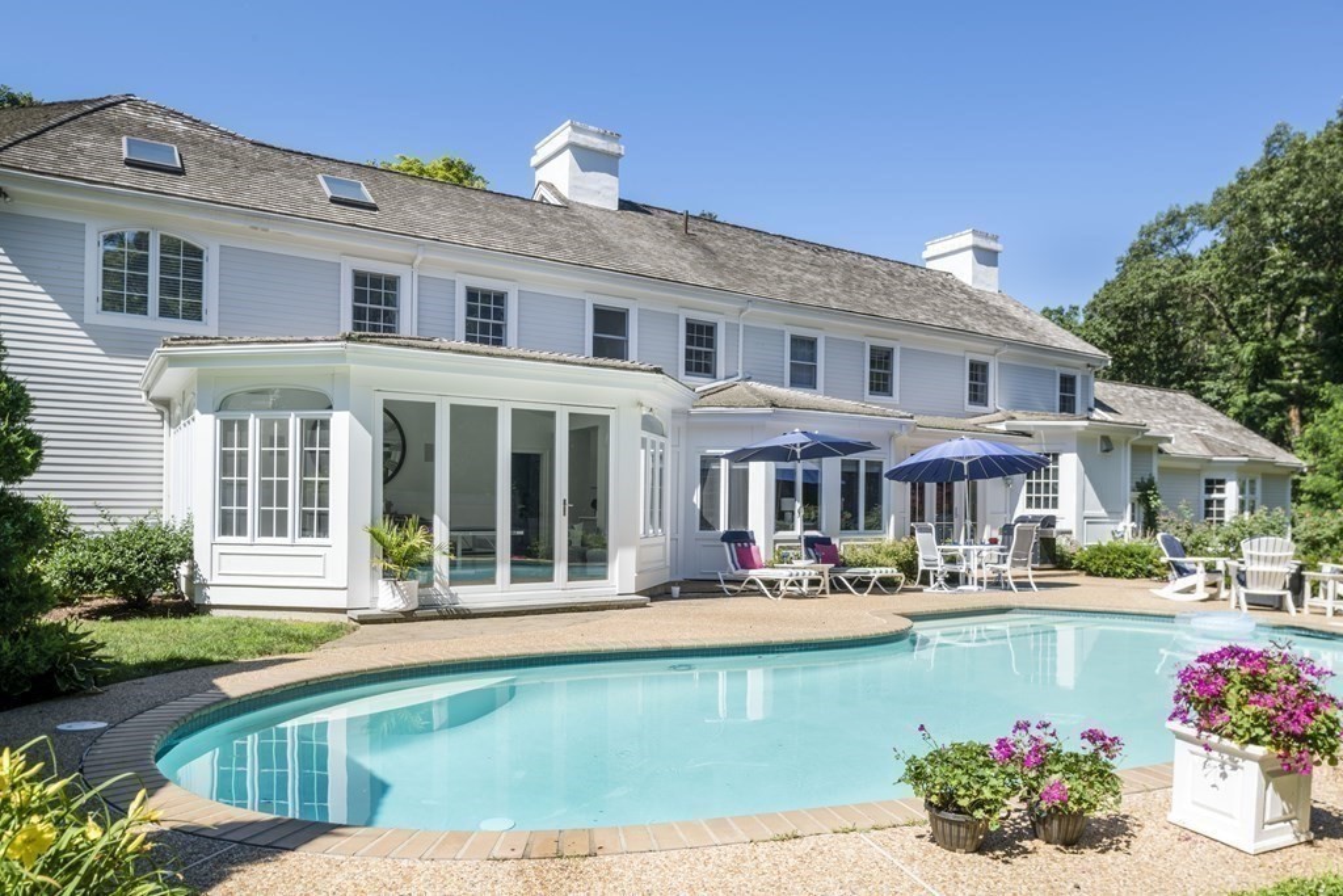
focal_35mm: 24
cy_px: 448
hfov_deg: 73.7
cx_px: 672
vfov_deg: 53.1
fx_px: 895
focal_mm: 24
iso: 100
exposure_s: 1/200
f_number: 11
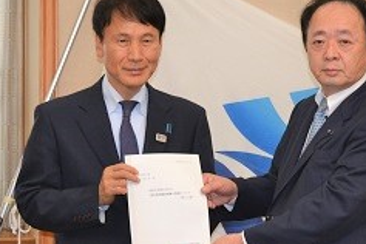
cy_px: 175
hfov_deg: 23.6
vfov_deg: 15.8
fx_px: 874
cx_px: 213
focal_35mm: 86
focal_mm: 34
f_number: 5
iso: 400
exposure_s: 1/80
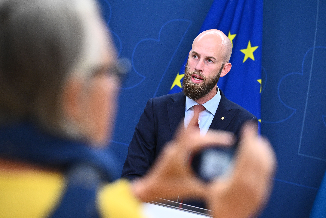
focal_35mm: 190
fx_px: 1720
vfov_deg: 7.2
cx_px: 163
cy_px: 109
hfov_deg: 10.8
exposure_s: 1/400
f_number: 5
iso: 3200
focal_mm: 190
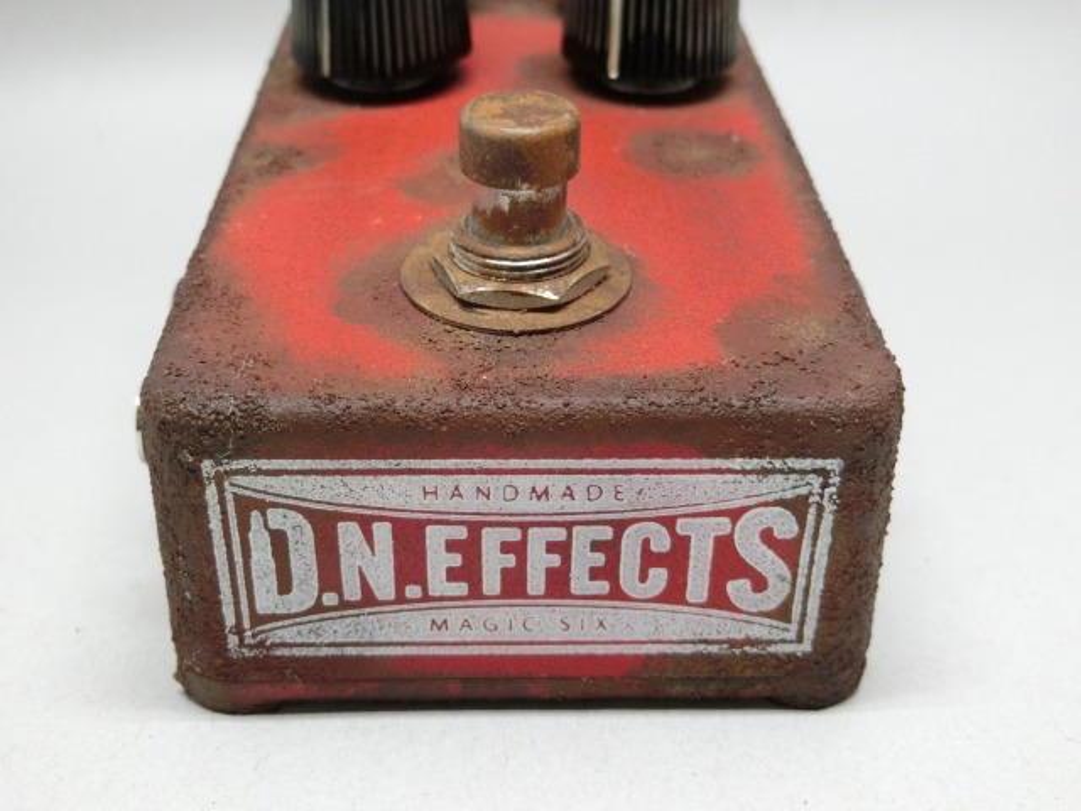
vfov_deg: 32.2
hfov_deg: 42.1
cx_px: 540
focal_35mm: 45
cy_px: 406
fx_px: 1405
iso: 320
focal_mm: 8
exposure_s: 1/125
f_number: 4.4
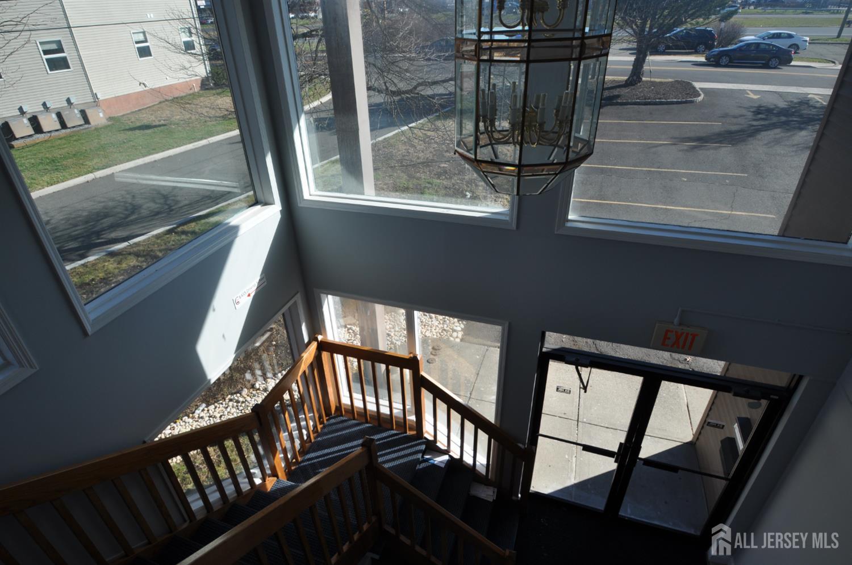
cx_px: 426
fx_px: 461
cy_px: 282
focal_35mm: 20
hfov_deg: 85.5
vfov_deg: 63.0
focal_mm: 13
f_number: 8
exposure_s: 1/250
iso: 200
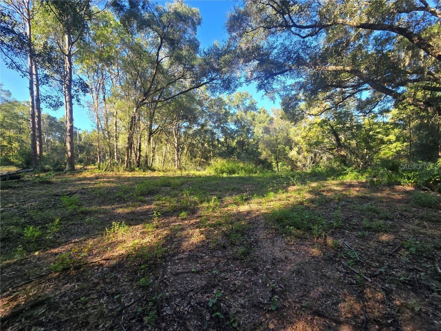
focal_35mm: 13
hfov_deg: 106.2
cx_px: 220
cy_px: 166
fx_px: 166
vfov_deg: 89.9
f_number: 2.2
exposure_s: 1/265
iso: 50
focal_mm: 2.2
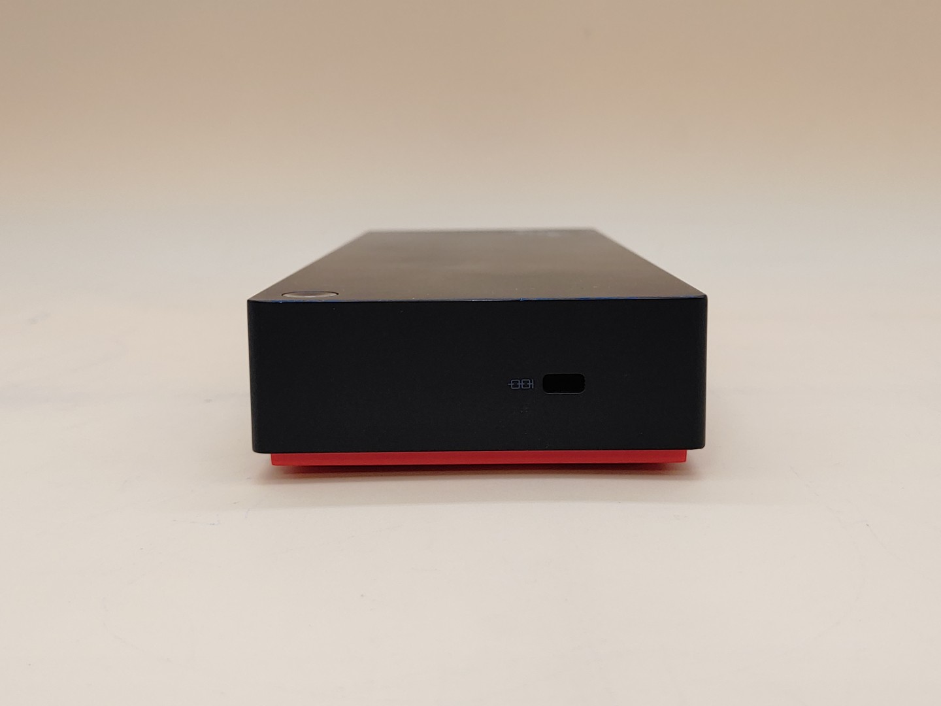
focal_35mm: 41
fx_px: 1115
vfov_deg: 35.1
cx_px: 470
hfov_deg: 45.8
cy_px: 353
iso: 50
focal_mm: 4.36
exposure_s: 1/88
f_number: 1.8
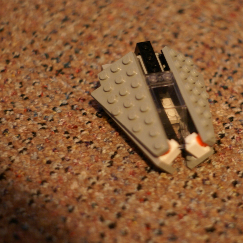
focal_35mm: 112
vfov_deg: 15.6
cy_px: 105
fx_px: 890
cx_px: 166
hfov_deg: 15.5
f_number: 2
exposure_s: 1/8
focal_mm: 50
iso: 400
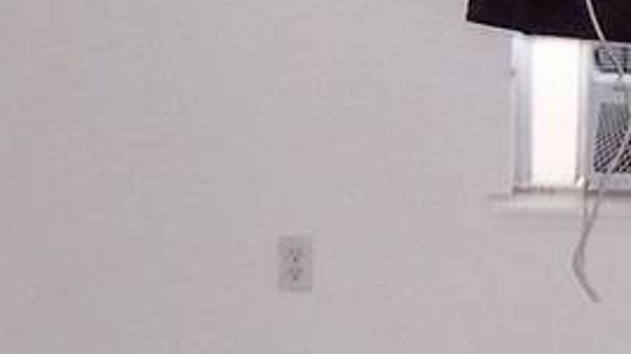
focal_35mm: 171
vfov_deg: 7.0
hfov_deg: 12.4
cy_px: -54
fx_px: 2860
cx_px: 706
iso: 140
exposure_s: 1/60
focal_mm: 5.5
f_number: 2.8
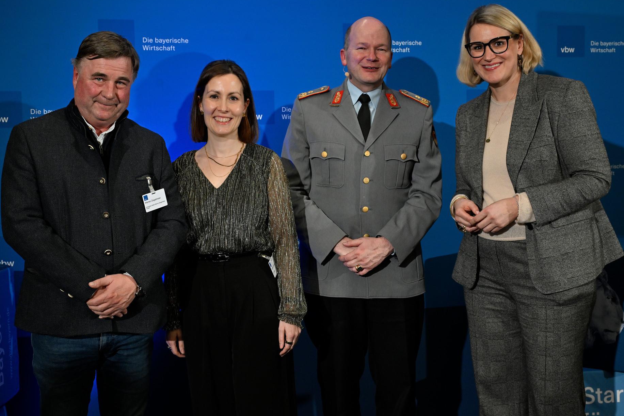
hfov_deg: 41.1
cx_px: 313
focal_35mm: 48
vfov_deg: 28.1
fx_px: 832
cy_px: 196
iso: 1600
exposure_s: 1/125
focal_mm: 44
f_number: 5.6
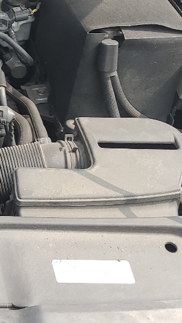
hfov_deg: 13.4
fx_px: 712
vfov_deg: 25.3
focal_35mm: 83
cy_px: 79
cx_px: -119
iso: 50
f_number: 1.5
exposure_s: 1/556
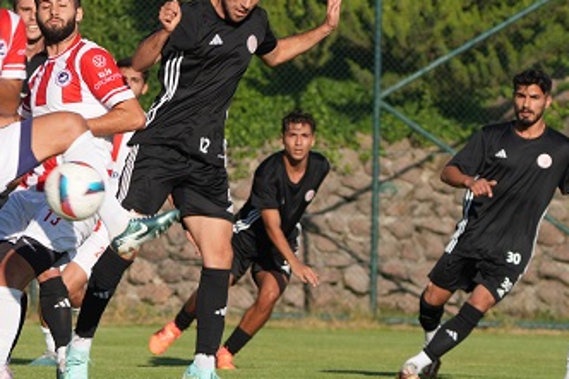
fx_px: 9052
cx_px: 75
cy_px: 3
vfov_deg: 2.4
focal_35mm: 573
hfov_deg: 3.6
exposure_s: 1/400
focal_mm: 200
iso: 100
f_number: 7.1
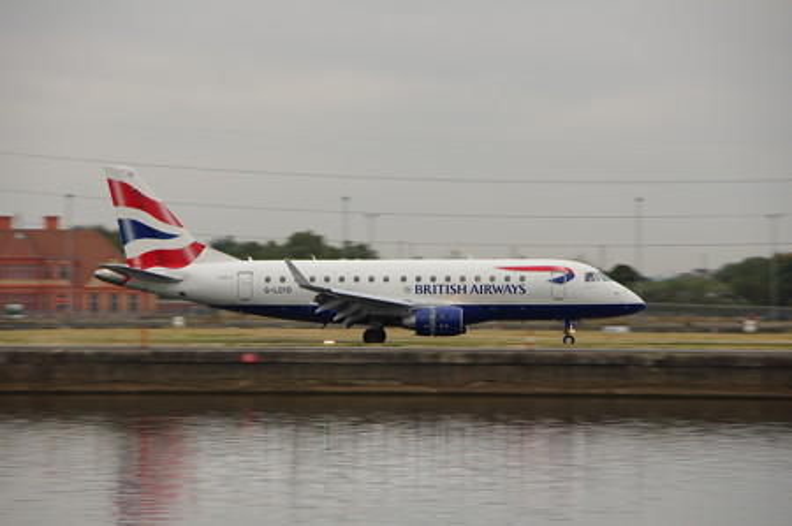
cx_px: 396
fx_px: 4439
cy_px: 263
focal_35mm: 202
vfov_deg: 6.8
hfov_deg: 10.2
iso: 1000
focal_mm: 135
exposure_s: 1/100
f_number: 8
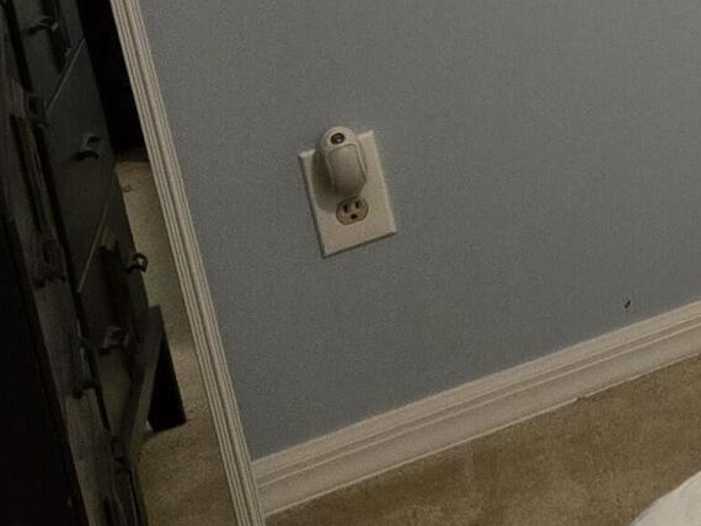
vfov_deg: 11.1
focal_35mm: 121
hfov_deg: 14.4
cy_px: -516
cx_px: 1236
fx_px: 2451
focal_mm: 5.4
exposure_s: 1/120
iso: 800
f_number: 1.8
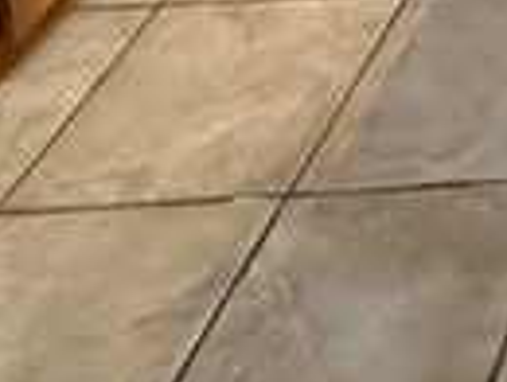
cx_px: 1295
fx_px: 1614
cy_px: -943
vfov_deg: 9.1
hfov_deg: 12.7
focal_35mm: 110
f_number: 2.2
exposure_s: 1/60
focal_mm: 2.22
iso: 200
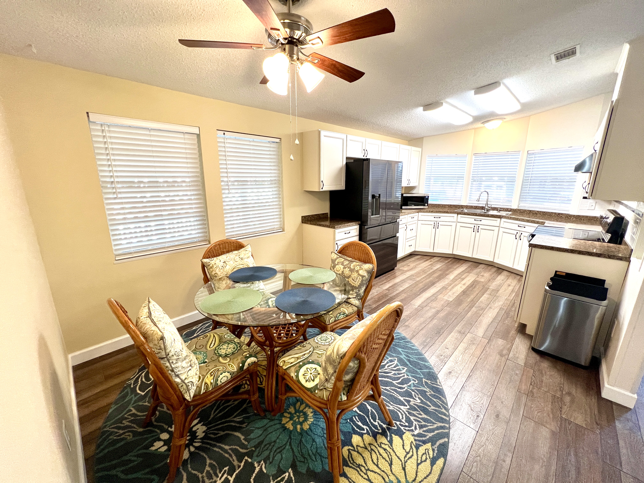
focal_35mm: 13
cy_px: 242
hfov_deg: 106.2
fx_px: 242
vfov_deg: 89.9
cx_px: 322
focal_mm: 1.57
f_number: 1.8
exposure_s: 1/120
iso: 160
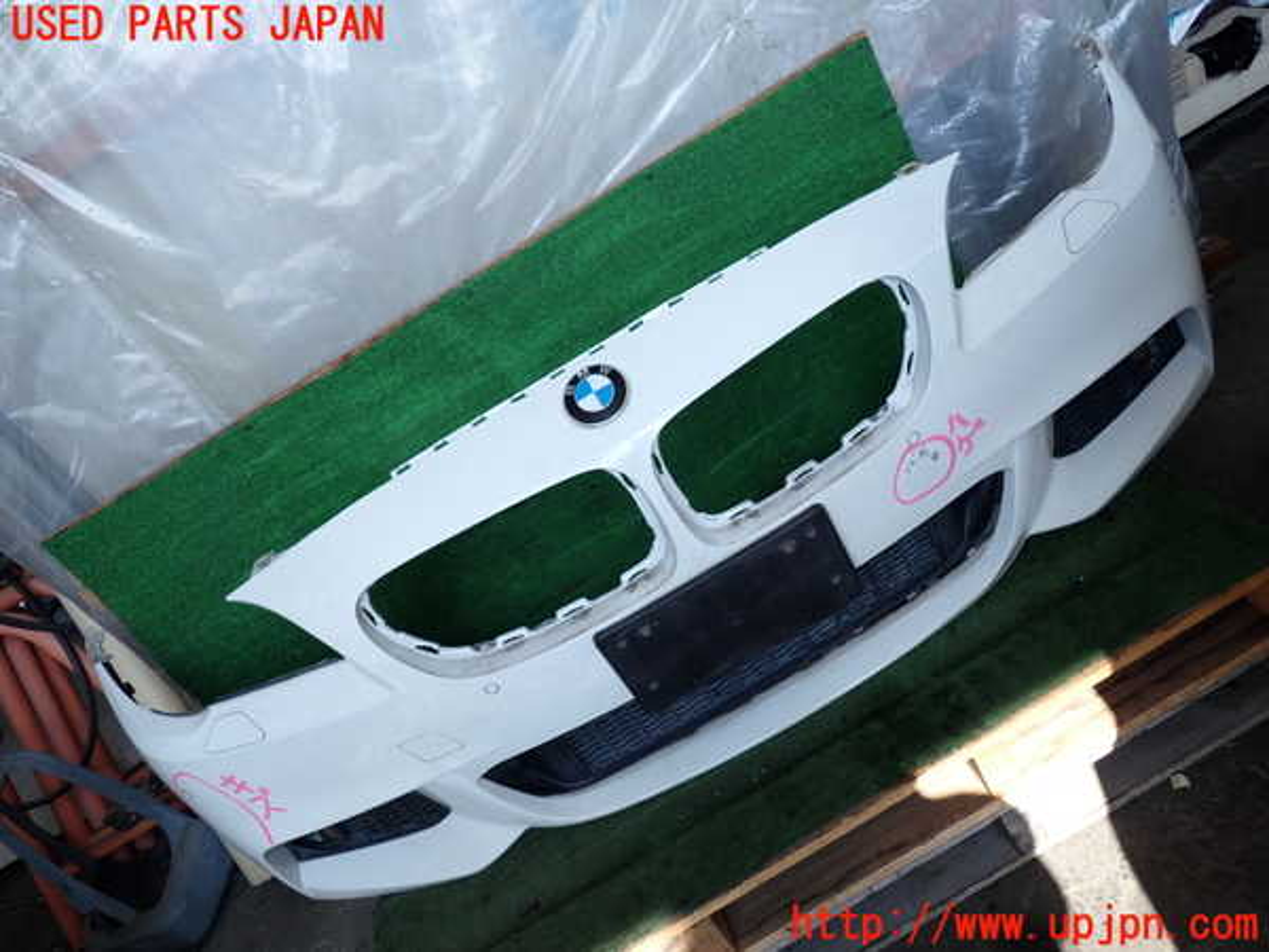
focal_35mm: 30
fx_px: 1100
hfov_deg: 60.0
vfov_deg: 46.8
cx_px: 634
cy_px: 476
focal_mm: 5.4
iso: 100
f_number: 2.3
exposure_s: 1/400
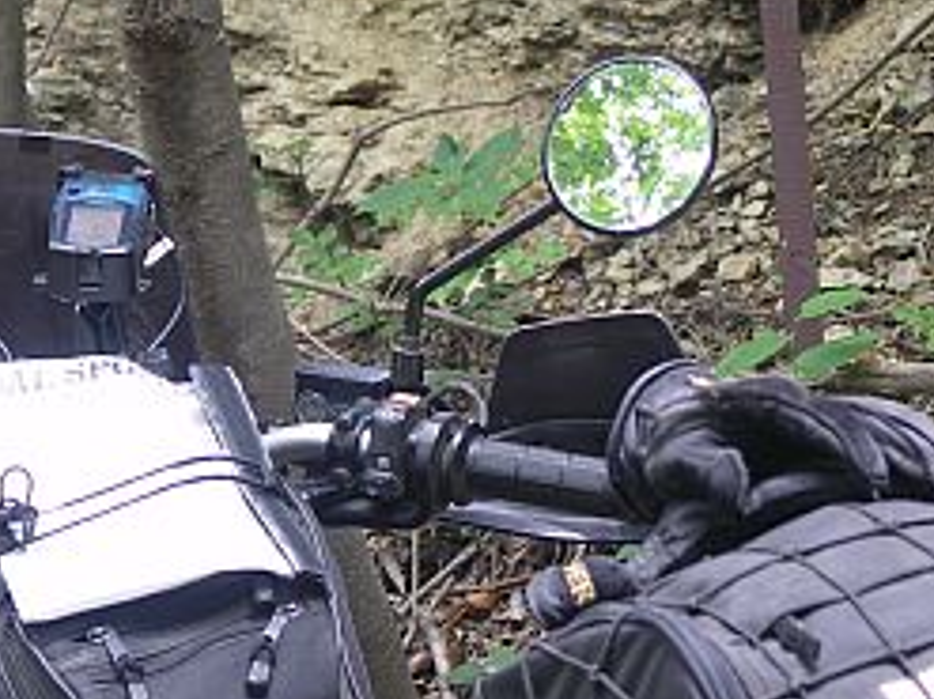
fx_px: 8522
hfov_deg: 6.3
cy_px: 76
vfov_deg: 4.7
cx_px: 473
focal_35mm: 316
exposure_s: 1/50
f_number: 3.2
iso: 100
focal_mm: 31.5
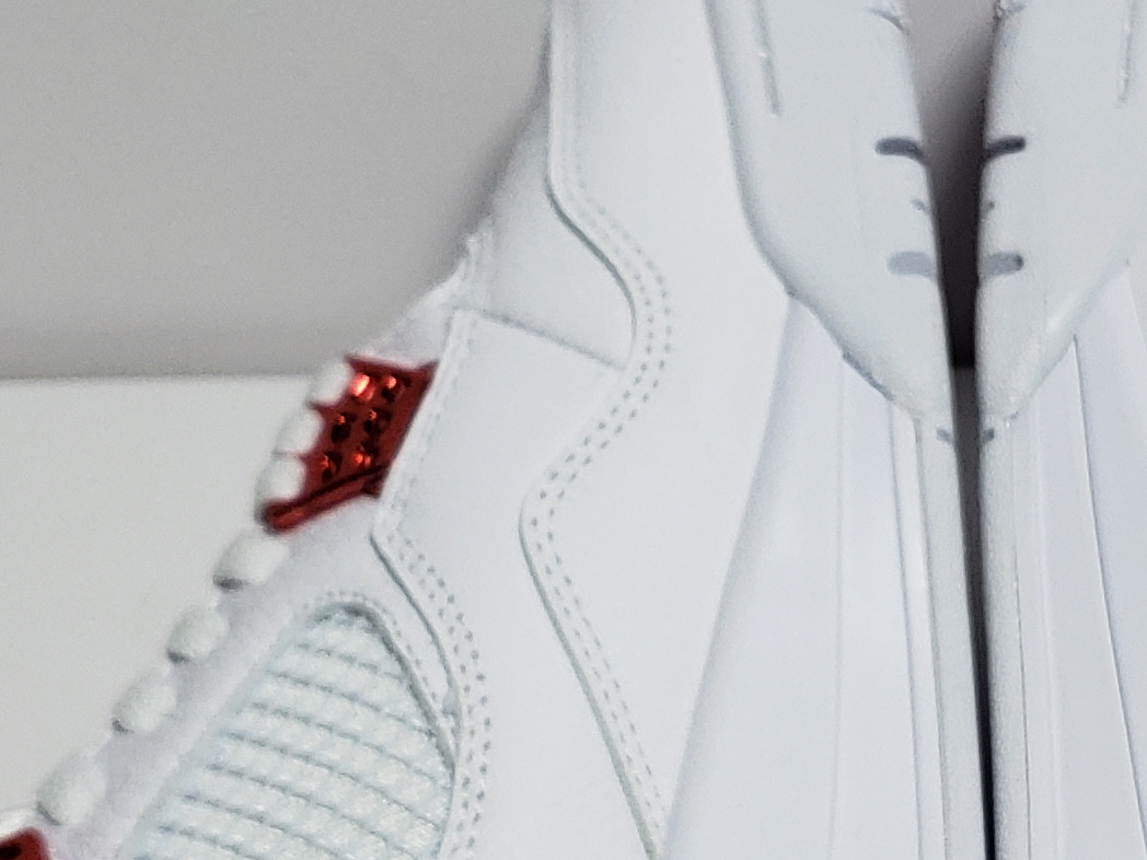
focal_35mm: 100
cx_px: 960
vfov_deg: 14.7
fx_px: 3313
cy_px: 710
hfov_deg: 19.4
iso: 50
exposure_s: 1/900
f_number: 1.5
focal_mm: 4.3
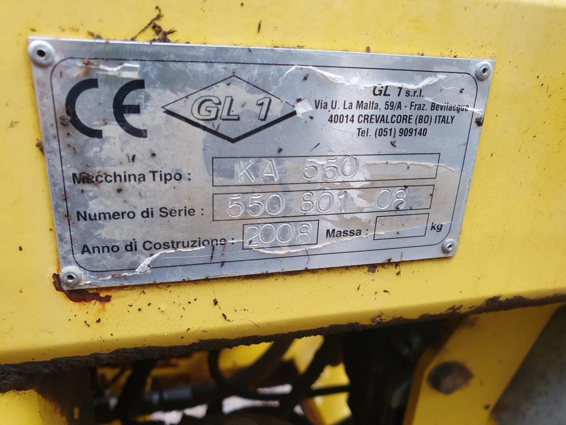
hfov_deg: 67.3
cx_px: 283
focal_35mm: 26
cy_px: 212
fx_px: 425
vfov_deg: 53.1
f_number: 2.4
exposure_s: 1/100
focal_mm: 4.32
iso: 160
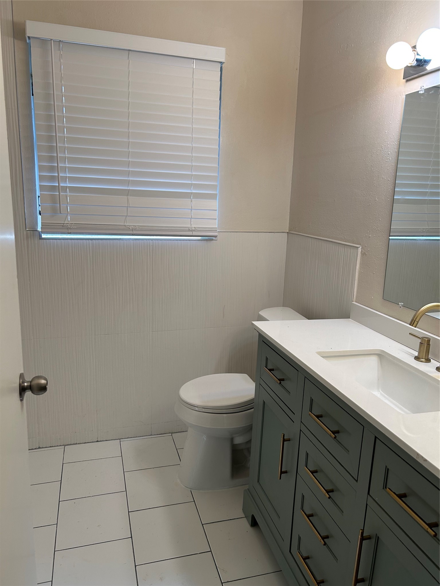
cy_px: 293
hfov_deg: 53.1
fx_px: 441
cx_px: 220
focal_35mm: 26
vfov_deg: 67.3
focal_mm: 5.7
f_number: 1.5
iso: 80
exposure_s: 1/120
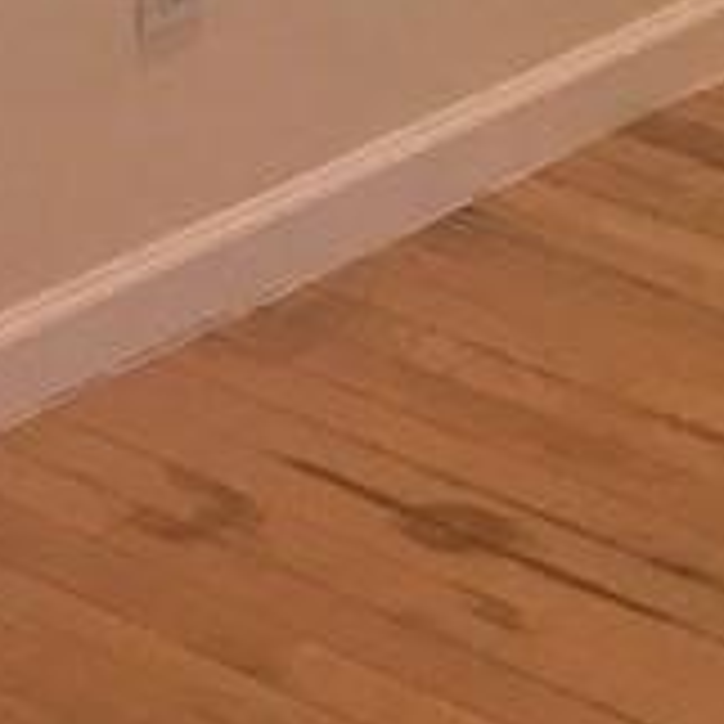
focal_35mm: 163
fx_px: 3857
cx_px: 1192
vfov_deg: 9.7
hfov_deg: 10.3
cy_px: -917
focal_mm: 4.15
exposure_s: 1/30
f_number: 2.2
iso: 64
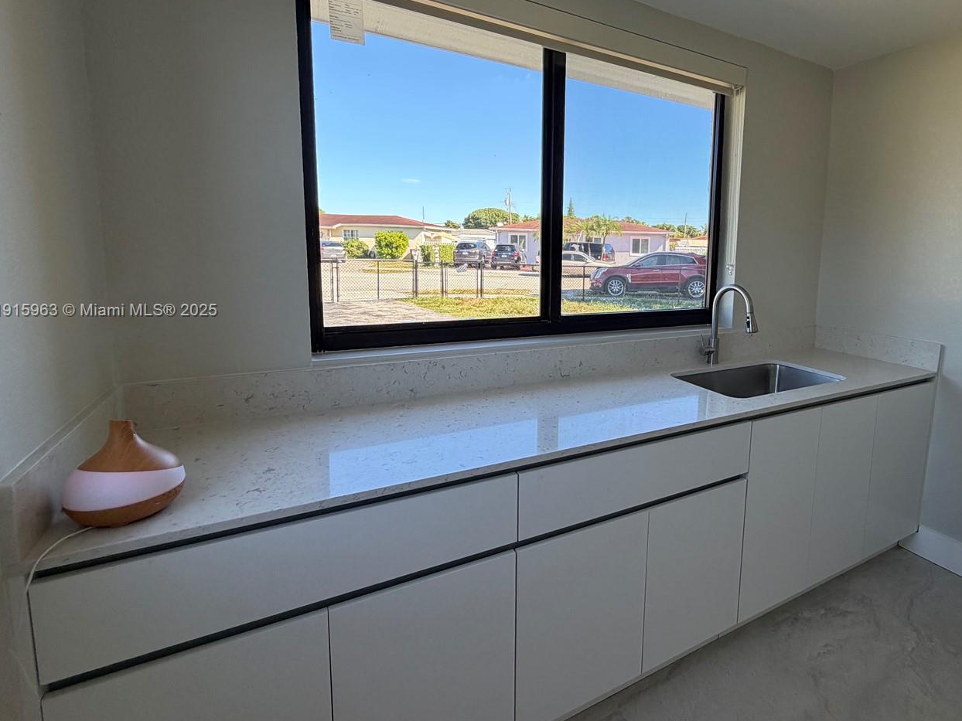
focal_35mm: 18
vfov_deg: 71.3
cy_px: 311
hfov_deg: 86.4
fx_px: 500
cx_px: 588
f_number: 2.2
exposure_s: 1/178
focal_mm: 2.22
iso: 50
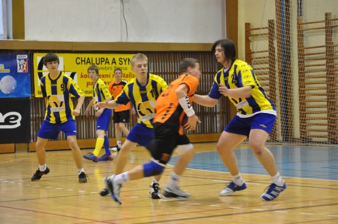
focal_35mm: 105
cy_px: 112
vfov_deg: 13.0
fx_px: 984
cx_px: 169
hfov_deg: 19.5
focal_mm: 70
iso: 1600
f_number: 4.2
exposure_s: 1/100
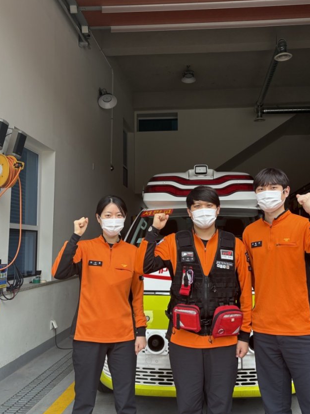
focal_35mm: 33
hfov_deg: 42.7
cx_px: 186
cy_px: 200
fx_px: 394
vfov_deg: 55.3
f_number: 1.6
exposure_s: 1/286
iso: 40
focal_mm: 5.96
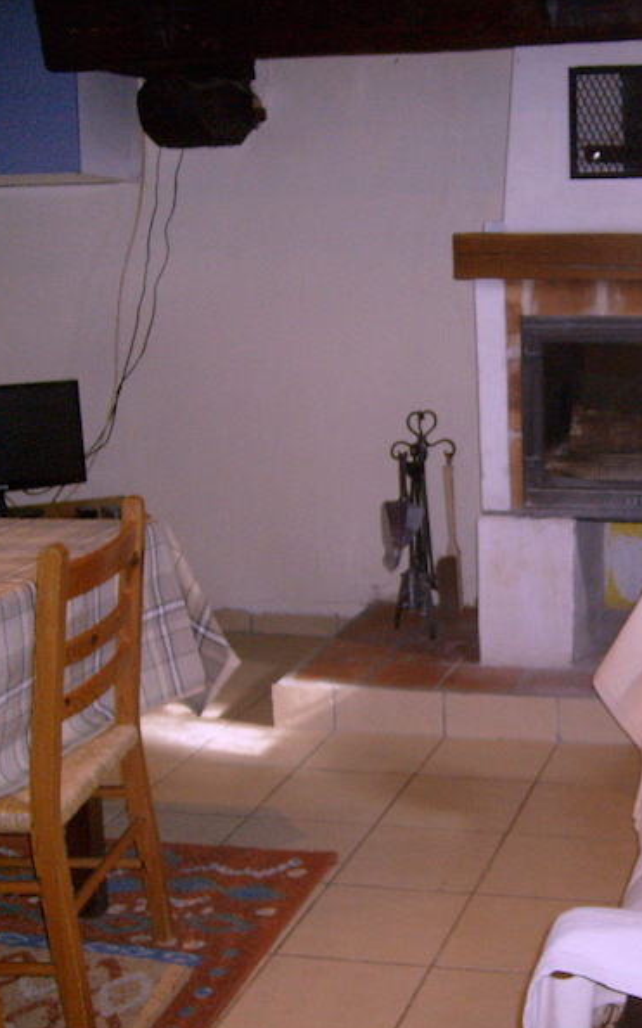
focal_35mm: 50
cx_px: 673
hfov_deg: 24.4
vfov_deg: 40.3
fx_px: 1400
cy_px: 516
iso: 100
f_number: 2.8
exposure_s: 1/45
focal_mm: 5.8
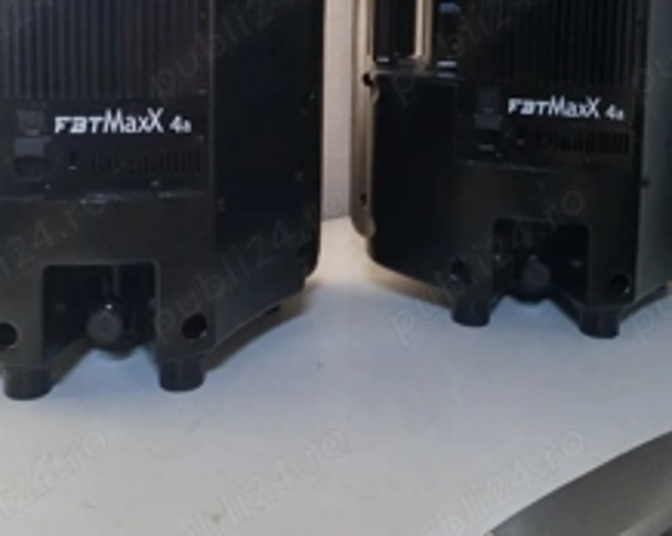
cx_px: 308
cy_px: 59
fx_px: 854
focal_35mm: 43
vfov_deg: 33.1
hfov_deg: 42.9
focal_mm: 5.24
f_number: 1.7
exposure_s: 1/33.3
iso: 963
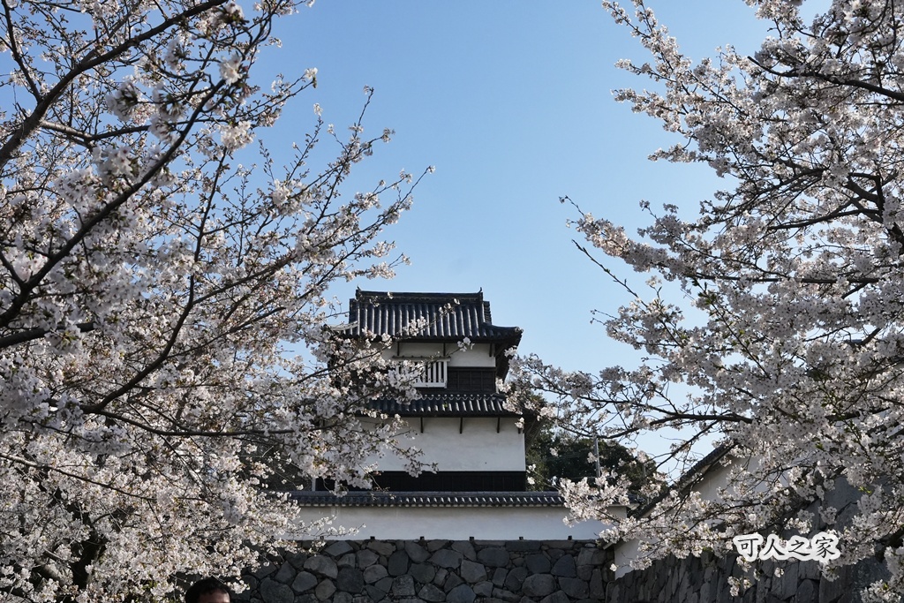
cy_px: 302
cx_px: 452
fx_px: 1180
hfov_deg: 41.9
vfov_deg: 28.7
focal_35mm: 47
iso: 2000
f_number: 8
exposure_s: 1/8000
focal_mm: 31.6
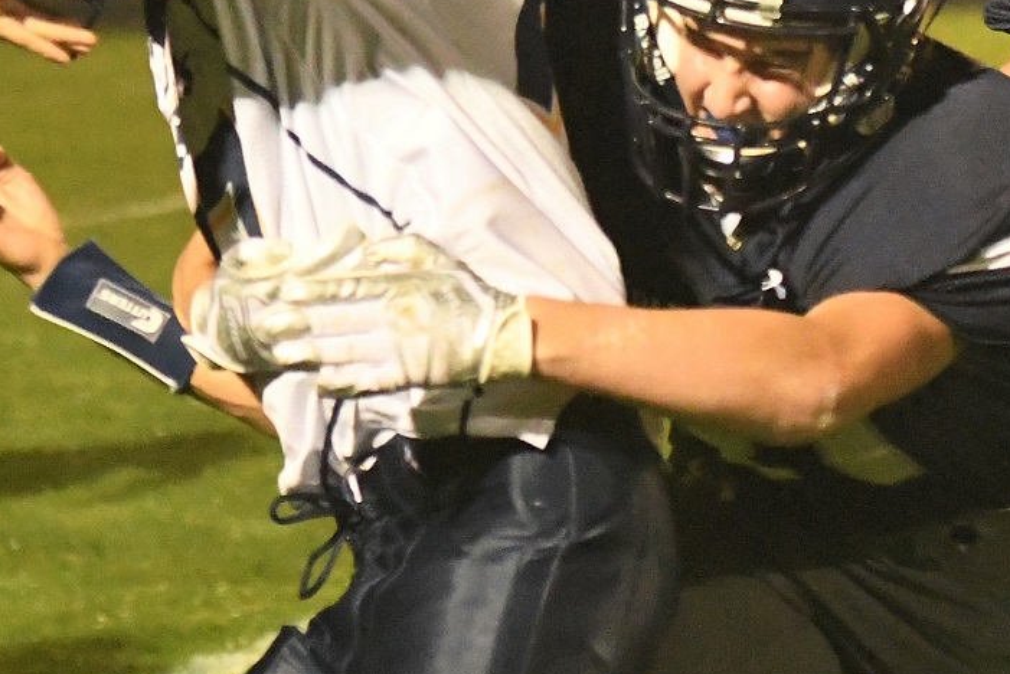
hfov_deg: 10.2
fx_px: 5669
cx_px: 684
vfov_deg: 6.8
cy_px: 190
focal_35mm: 202
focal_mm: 70
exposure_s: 1/1000
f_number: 2.8
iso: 9000
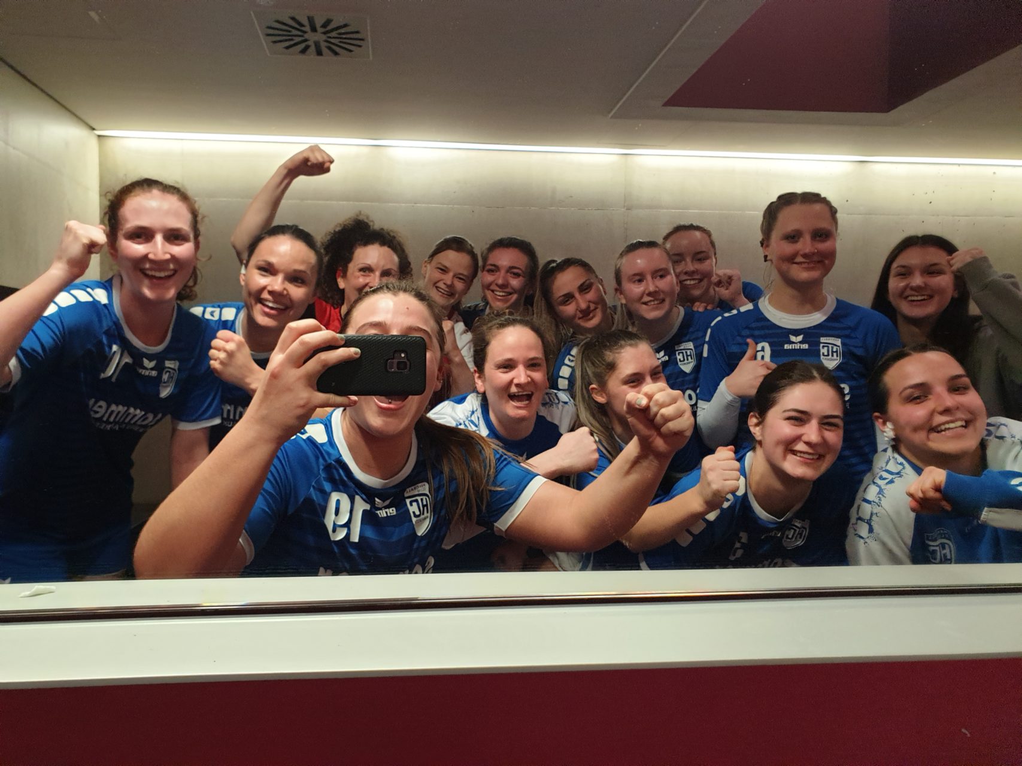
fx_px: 768
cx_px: 511
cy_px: 383
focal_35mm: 26
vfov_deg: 53.1
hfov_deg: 67.3
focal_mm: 4.3
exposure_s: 1/100
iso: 320
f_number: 2.4
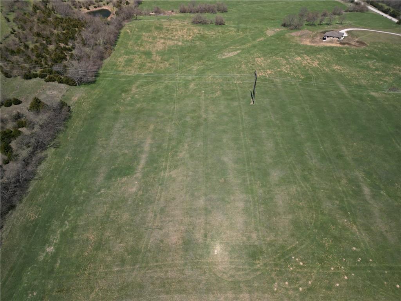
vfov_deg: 56.8
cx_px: 200
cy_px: 150
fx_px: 278
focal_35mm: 24
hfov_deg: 71.6
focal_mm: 6.72
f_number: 1.7
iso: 100
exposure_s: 1/40
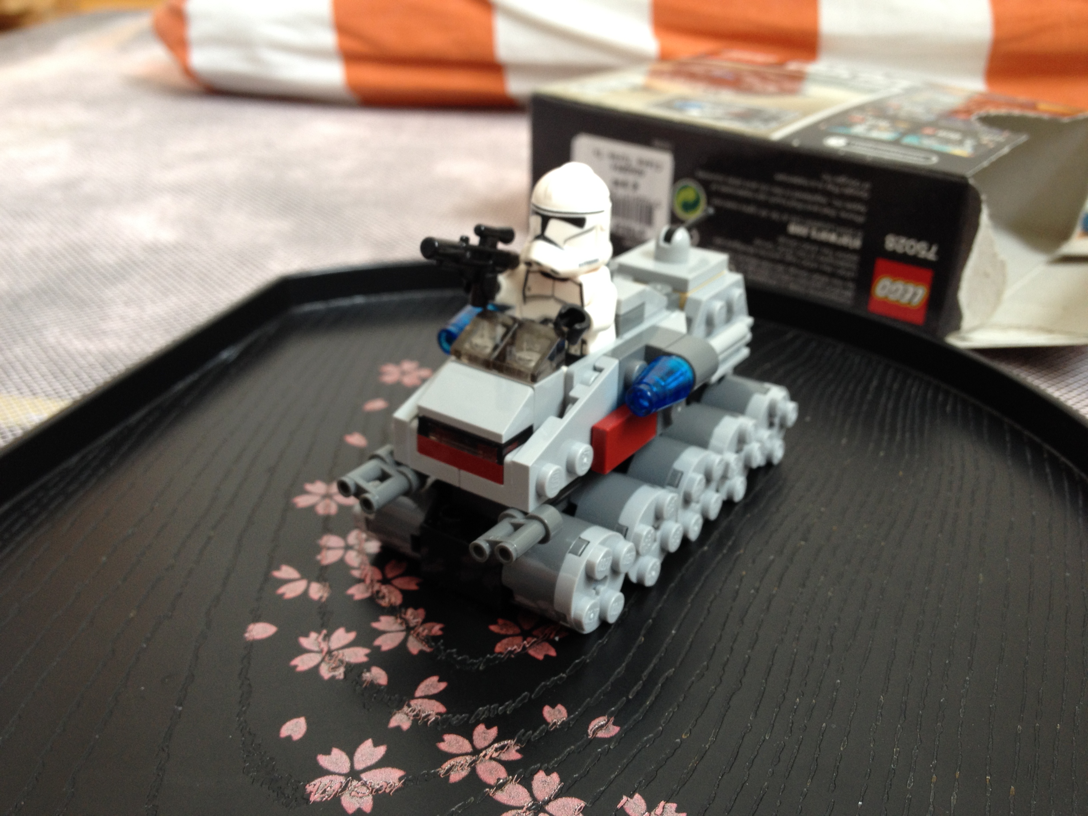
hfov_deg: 52.6
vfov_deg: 40.7
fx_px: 1100
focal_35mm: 35
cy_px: 408
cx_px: 544
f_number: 2.4
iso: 64
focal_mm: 4.28
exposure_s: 1/20
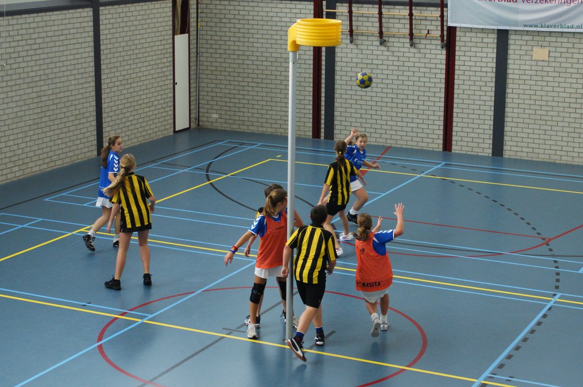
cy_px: 194
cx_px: 292
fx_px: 849
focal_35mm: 52
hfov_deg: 37.9
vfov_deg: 25.7
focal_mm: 35
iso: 800
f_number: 4.5
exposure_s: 1/200
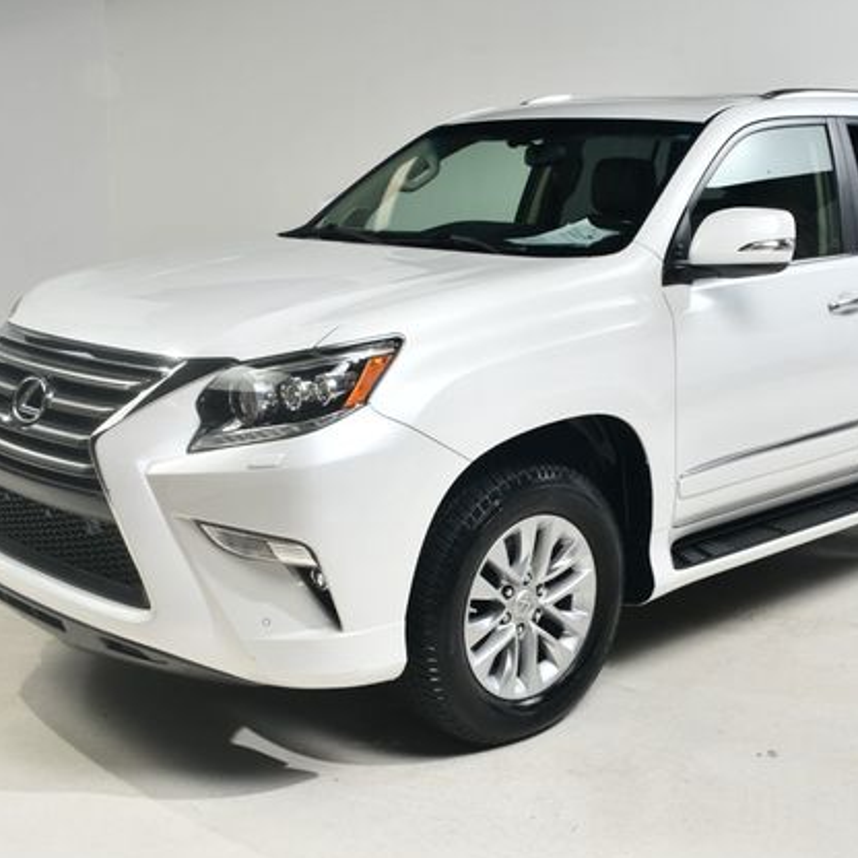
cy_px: 433
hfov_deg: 35.8
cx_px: 553
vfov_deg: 36.1
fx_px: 1318
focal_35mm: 47
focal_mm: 24
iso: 100
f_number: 13
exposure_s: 1/160
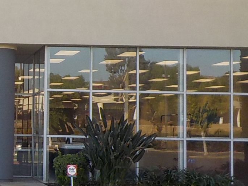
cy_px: 88
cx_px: -88
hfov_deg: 18.1
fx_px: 716
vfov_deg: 14.8
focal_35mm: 100
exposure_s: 1/320
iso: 125
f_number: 3.3
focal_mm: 4.1
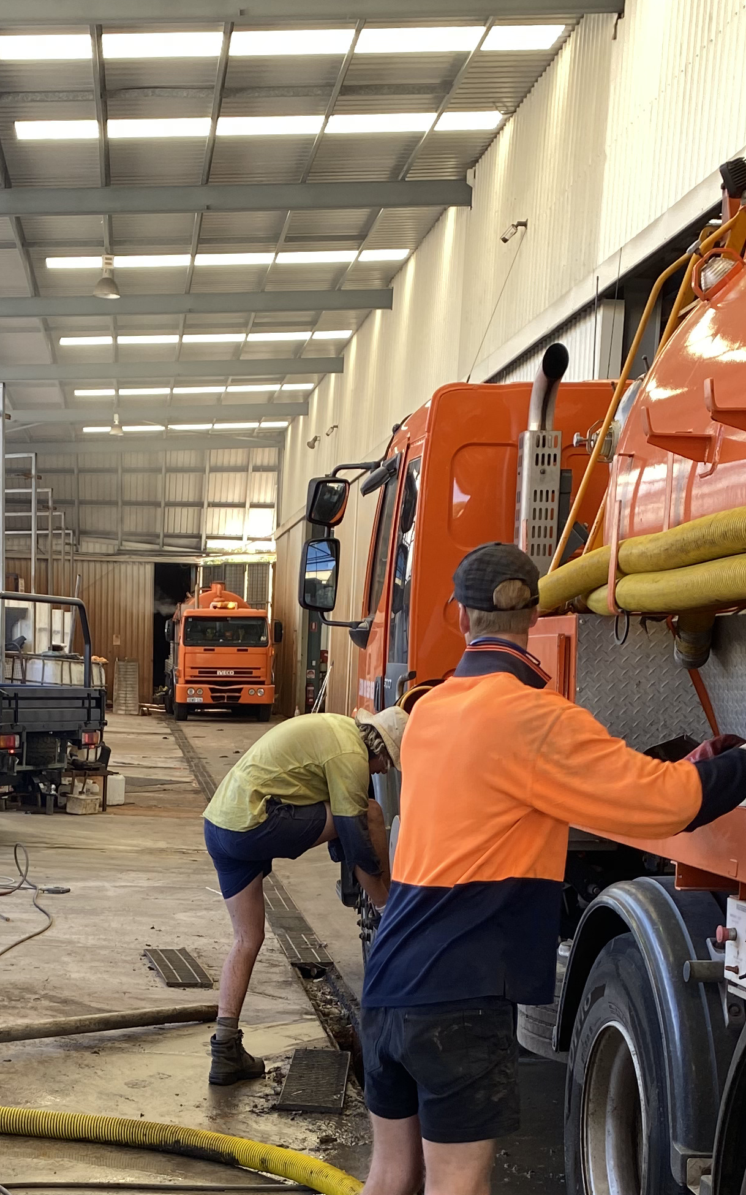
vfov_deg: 33.8
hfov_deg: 22.5
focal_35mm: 57
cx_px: 168
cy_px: 1066
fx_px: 1855
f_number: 1.8
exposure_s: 1/100
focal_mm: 4.25
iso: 50
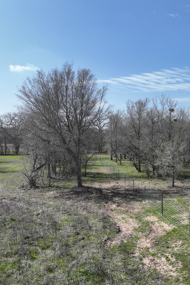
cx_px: 173
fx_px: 269
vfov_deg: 55.8
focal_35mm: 34
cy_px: 143
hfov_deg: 36.4
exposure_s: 1/2000
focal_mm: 12.29
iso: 120
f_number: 2.8
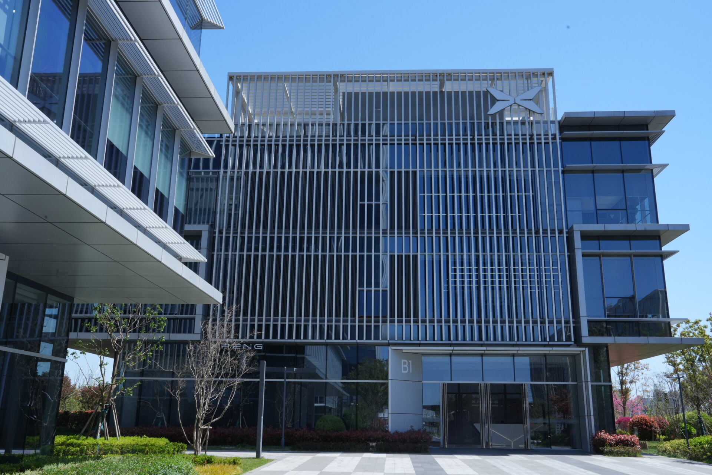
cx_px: 356
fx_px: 672
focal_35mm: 34
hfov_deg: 55.8
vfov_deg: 38.9
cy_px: 238
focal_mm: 34
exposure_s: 1/125
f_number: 20
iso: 400
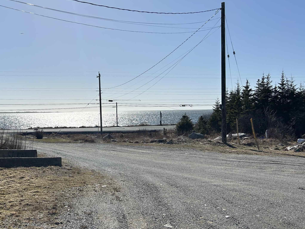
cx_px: 77
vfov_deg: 36.8
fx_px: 344
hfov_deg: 46.2
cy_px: 121
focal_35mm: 39
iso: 50
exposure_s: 1/14286
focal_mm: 5.7
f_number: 1.5
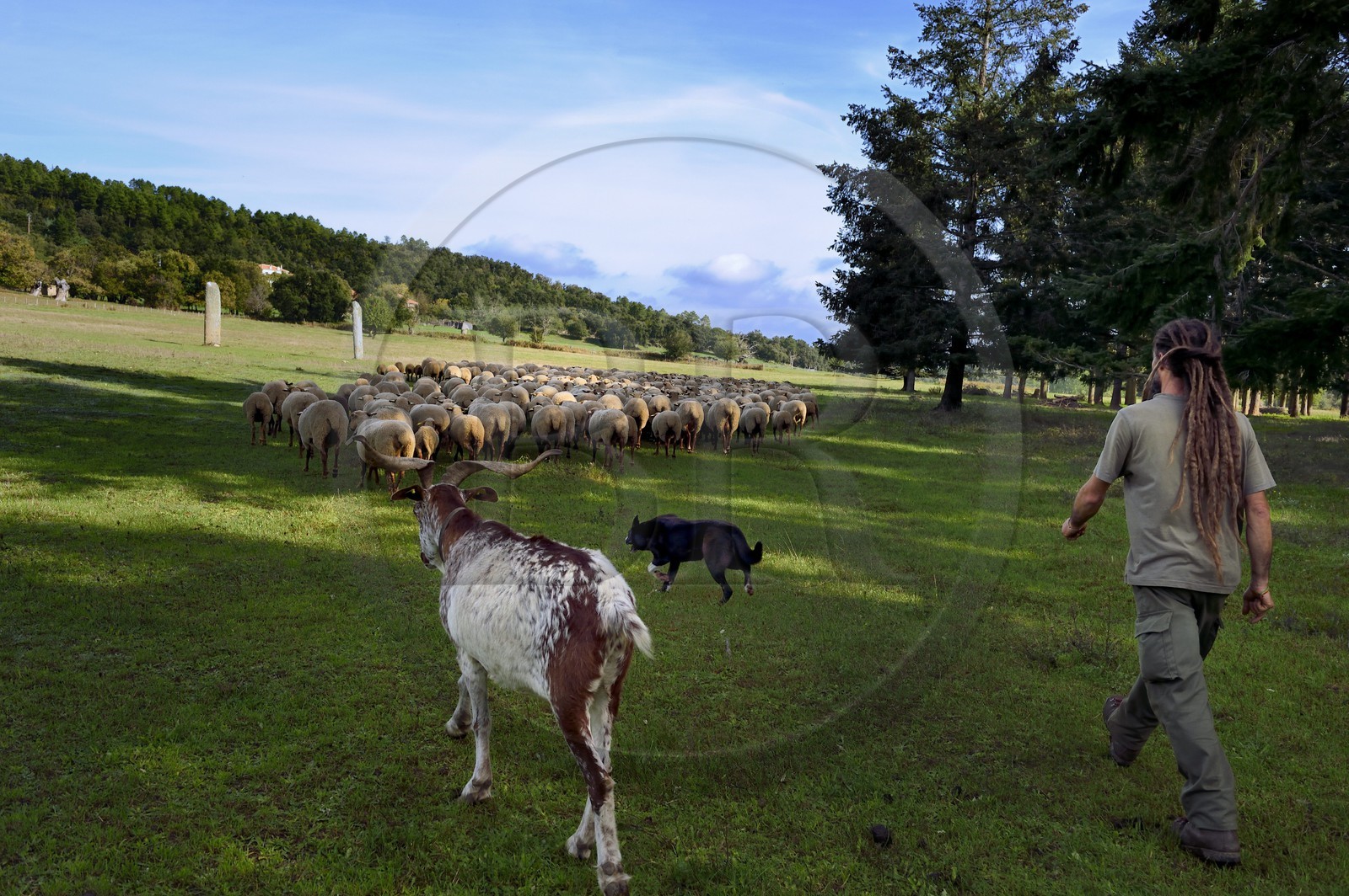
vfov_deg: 41.0
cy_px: 448
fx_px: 1198
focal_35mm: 32
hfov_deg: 58.8
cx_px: 674
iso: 800
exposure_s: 1/500
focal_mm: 32
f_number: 9
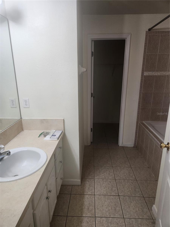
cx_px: 85
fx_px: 151
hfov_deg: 58.9
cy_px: 114
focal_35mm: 23
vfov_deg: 73.9
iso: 64
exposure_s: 1/120
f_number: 1.8
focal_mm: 5.4
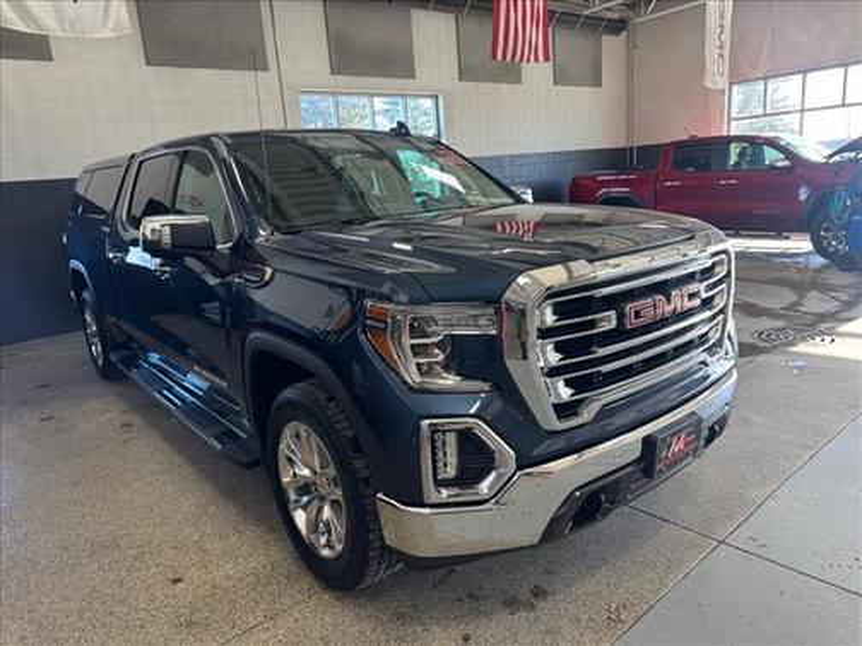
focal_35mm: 24
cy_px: 323
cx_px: 431
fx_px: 598
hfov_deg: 71.6
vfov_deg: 56.8
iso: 100
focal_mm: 6.76
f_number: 1.78
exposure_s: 1/120
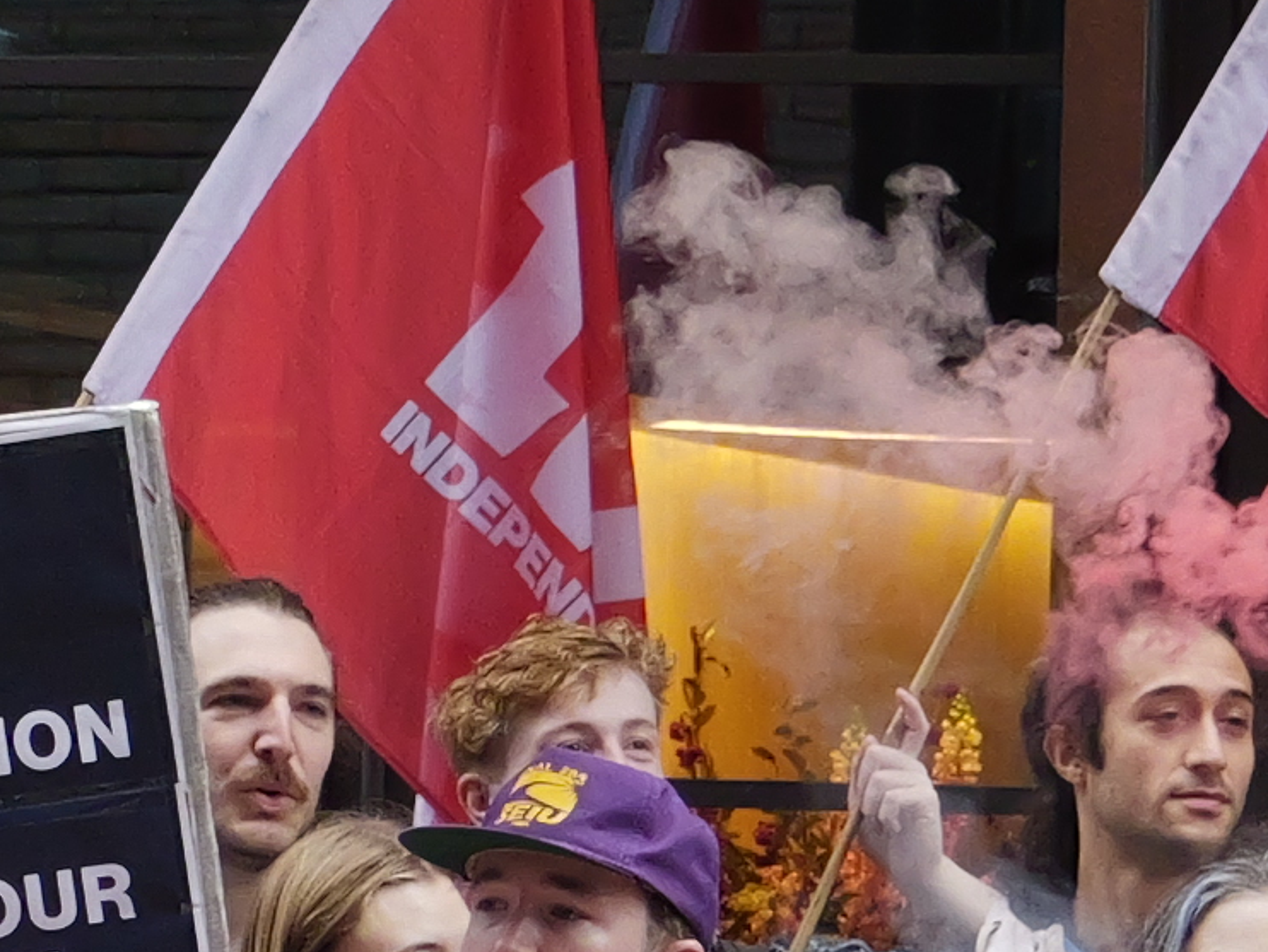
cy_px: 672
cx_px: 325
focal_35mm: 296
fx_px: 10846
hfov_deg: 6.7
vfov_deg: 5.0
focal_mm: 19
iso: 500
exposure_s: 1/100
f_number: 3.2
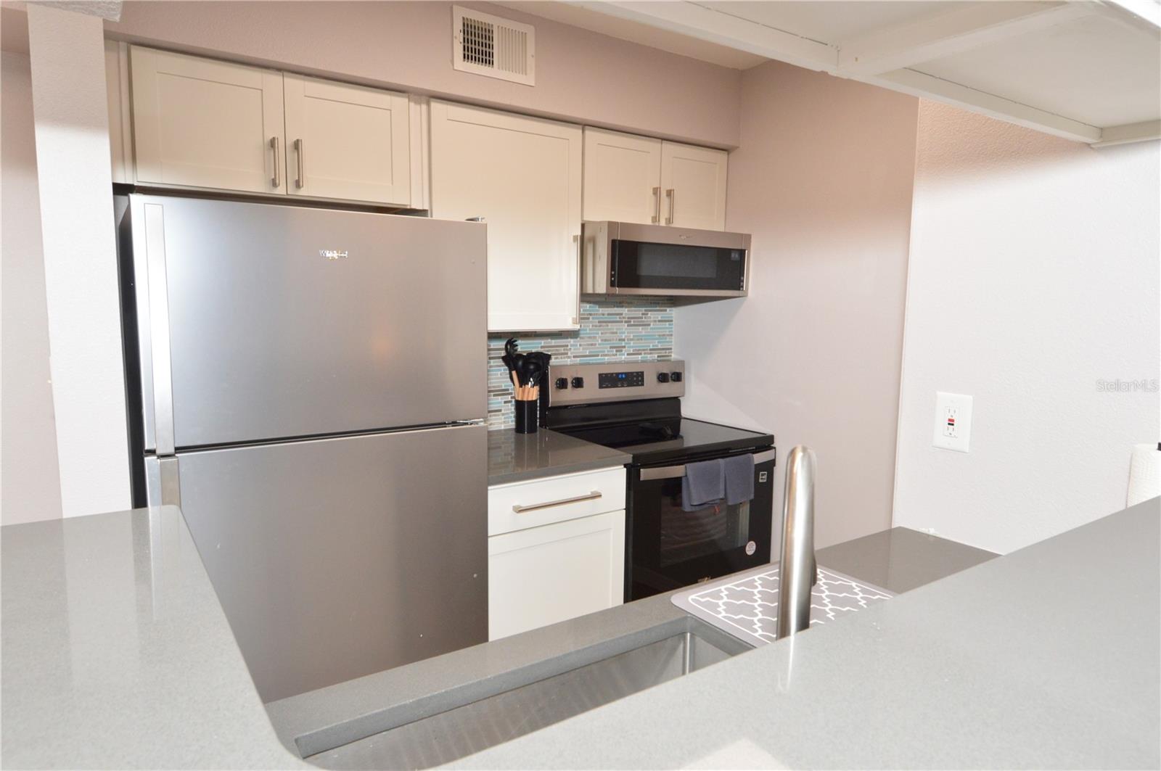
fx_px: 628
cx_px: 580
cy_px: 386
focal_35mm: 20
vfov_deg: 63.1
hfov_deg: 85.5
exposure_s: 1/60
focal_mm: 13
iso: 800
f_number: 8
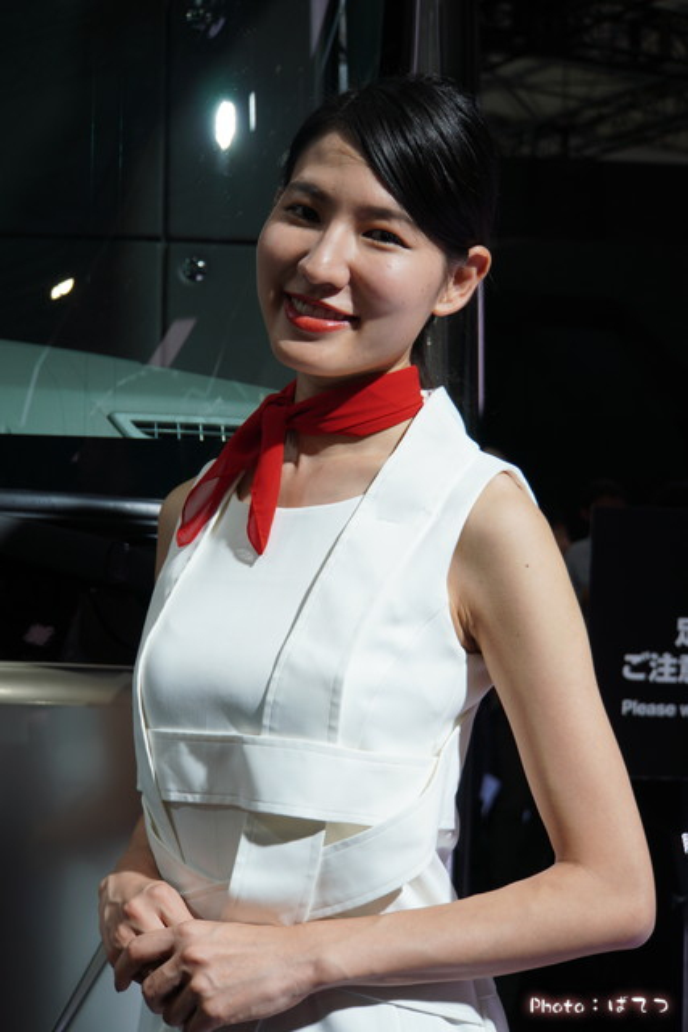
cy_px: 516
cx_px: 344
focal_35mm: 58
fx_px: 1676
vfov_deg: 34.2
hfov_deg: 23.2
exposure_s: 1/60
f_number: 5
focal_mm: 39
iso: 100
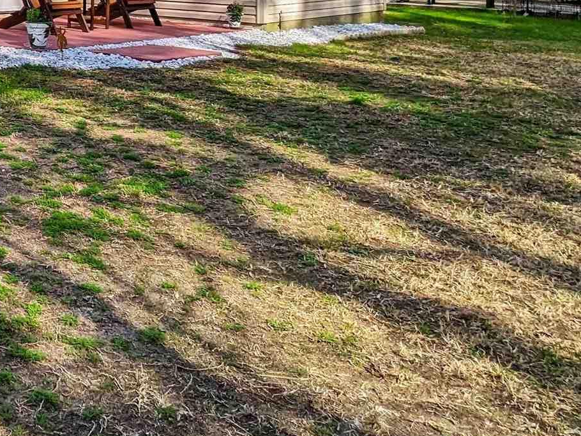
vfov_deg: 24.8
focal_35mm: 54
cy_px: -66
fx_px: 907
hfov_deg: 30.1
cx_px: -121
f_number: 2.2
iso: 37
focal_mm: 2.22
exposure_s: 1/903
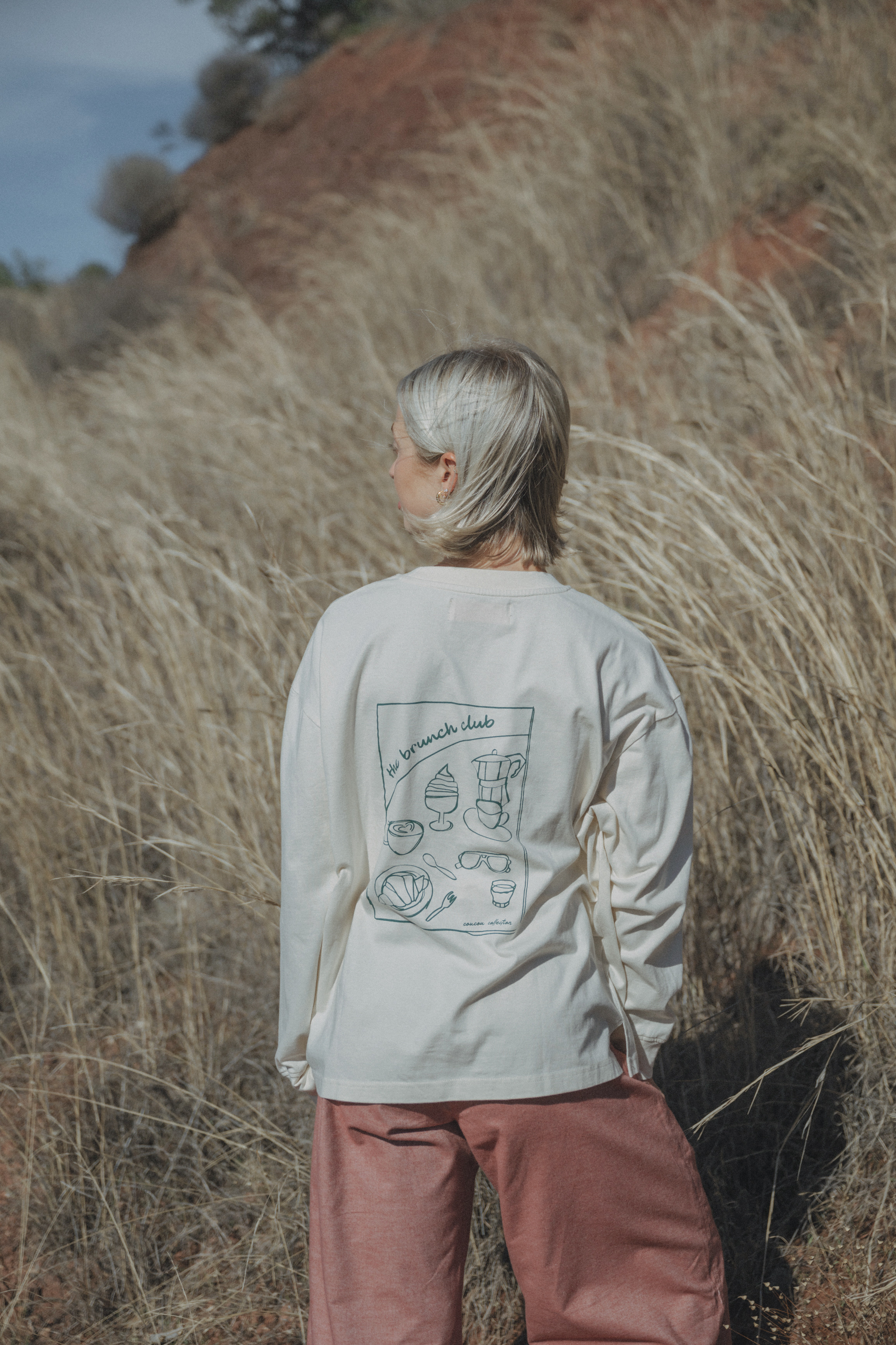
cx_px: 442
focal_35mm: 49
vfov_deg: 40.3
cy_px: 671
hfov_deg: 27.5
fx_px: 1829
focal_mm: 48
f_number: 2.8
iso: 125
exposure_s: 1/10000
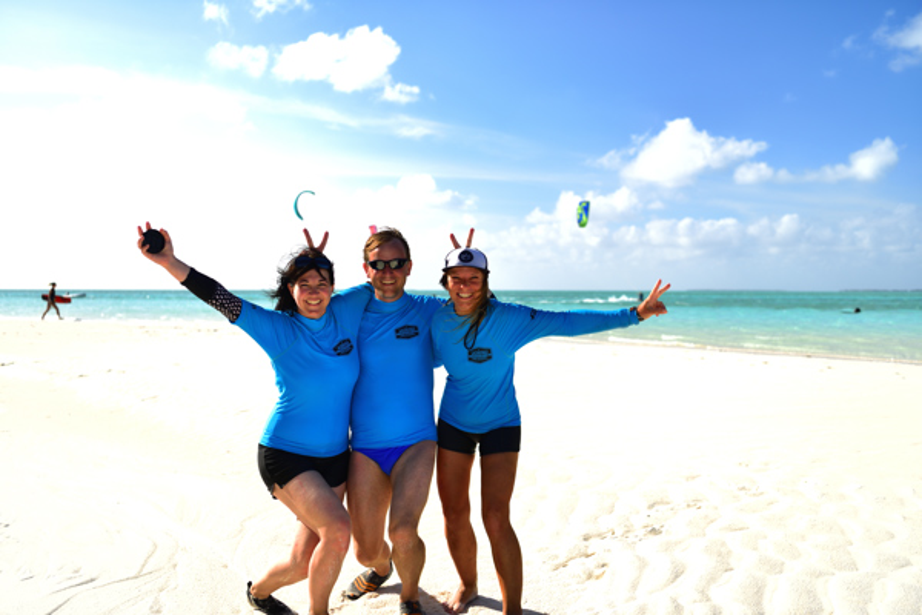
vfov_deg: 35.1
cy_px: 308
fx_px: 973
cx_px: 461
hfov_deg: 50.7
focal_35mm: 38
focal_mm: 38
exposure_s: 1/250
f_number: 2.8
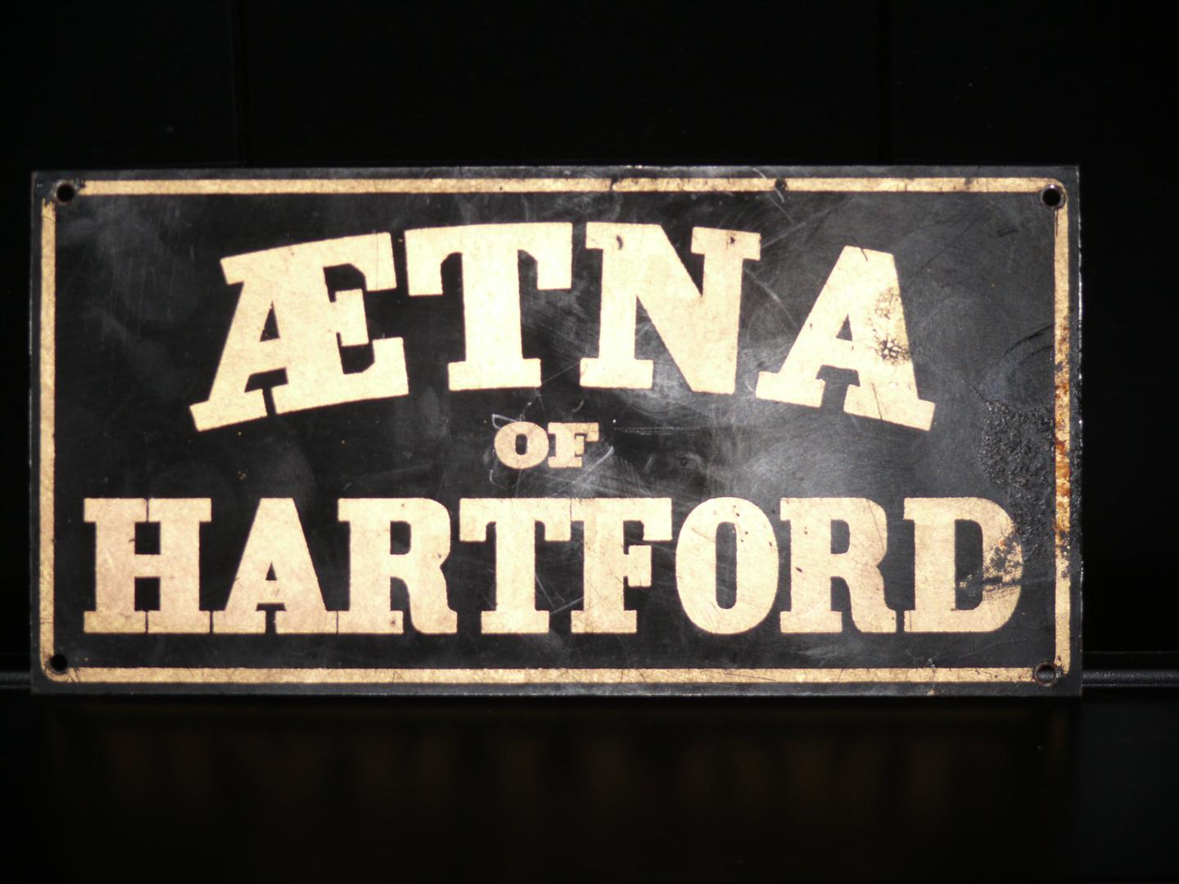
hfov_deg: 17.6
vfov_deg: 13.2
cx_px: 590
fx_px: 3815
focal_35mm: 112
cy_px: 442
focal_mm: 23.6
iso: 100
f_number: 3.6
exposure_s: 1/30
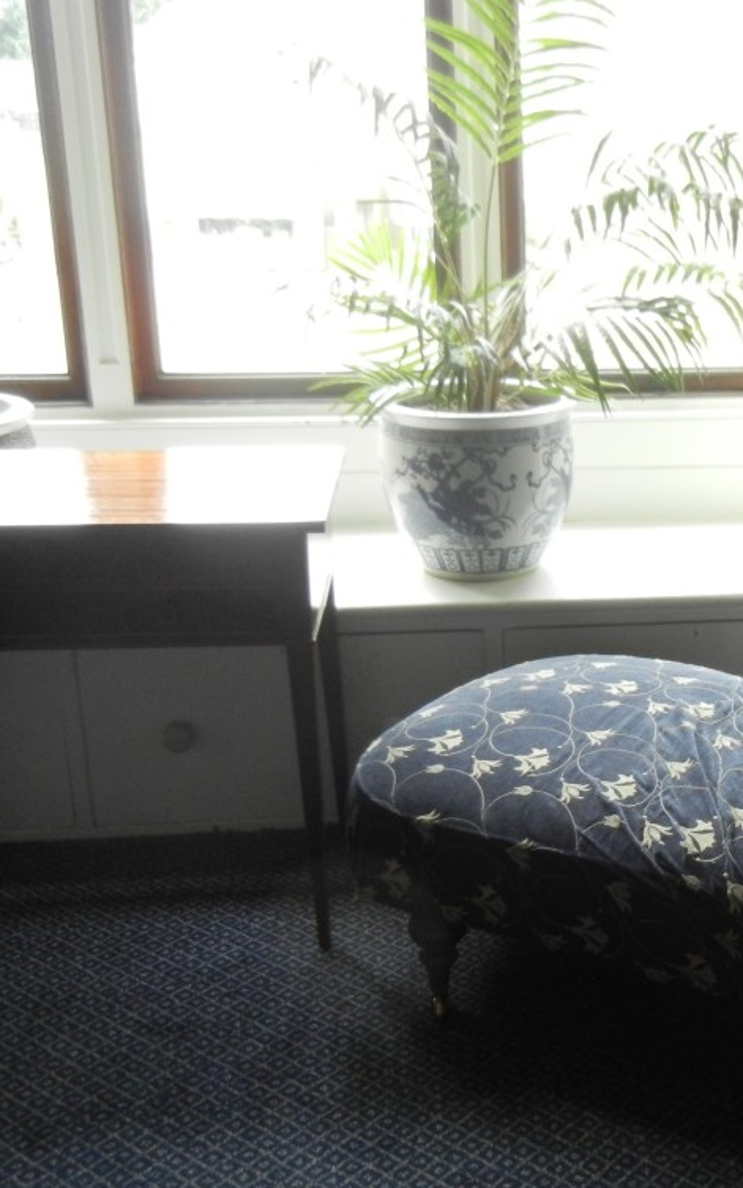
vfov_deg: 41.0
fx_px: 1587
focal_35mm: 49
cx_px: 705
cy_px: 584
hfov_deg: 25.3
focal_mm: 6.2
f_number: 3.6
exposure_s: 1/97.2
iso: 640
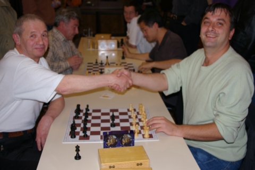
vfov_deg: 27.3
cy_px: 85
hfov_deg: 40.0
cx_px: 128
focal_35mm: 50
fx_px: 351
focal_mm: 33
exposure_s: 1/45
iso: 200
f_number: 4
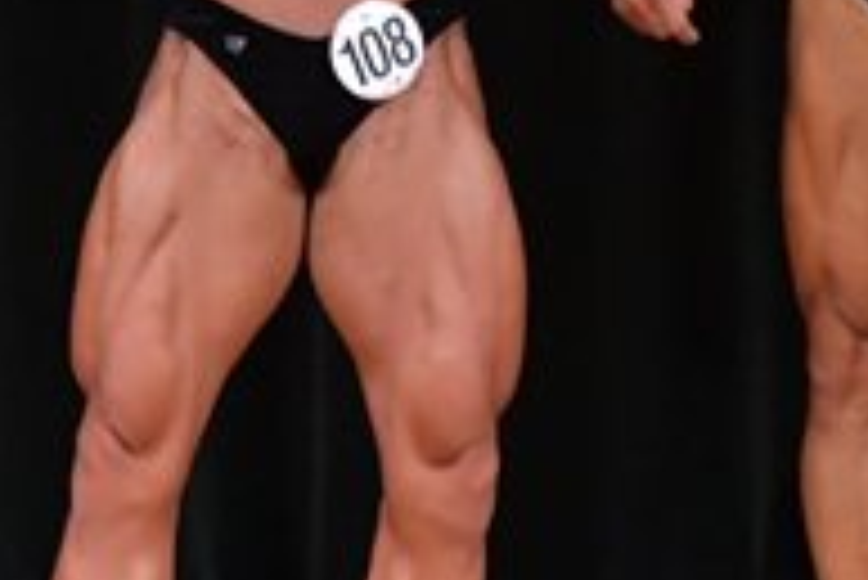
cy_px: 121
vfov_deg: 1.3
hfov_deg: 2.0
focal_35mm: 1022
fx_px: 24659
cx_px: 641
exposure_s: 1/400
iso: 5000
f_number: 5.6
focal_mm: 170
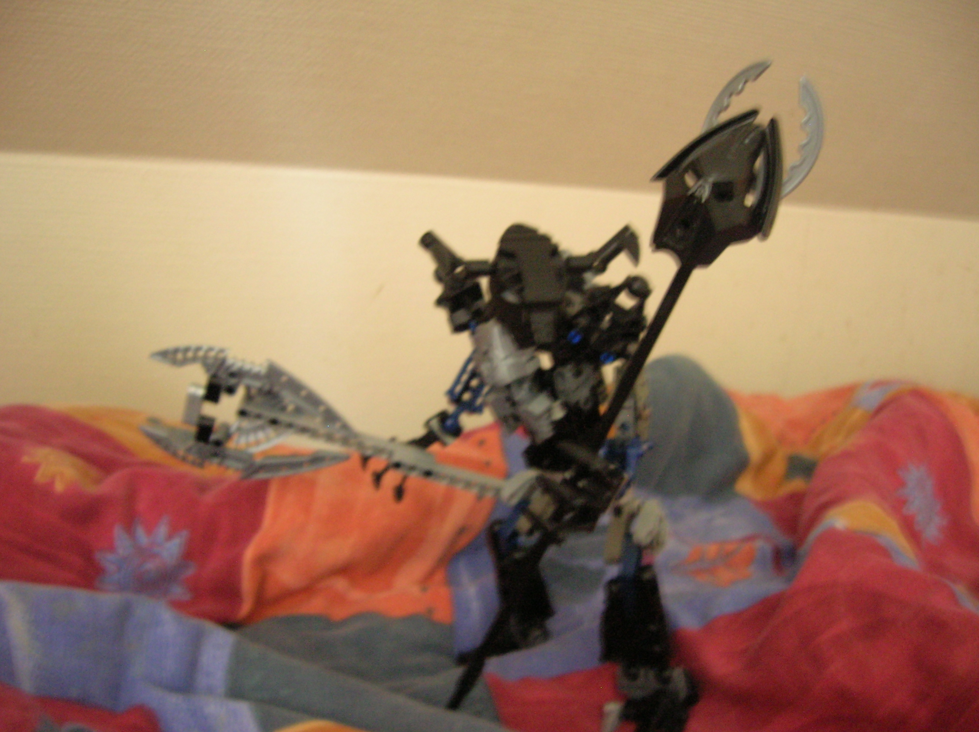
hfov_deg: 54.0
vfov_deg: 41.7
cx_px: 490
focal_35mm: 34
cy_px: 366
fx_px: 961
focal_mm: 5.7
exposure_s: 1.83
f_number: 2.9
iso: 200
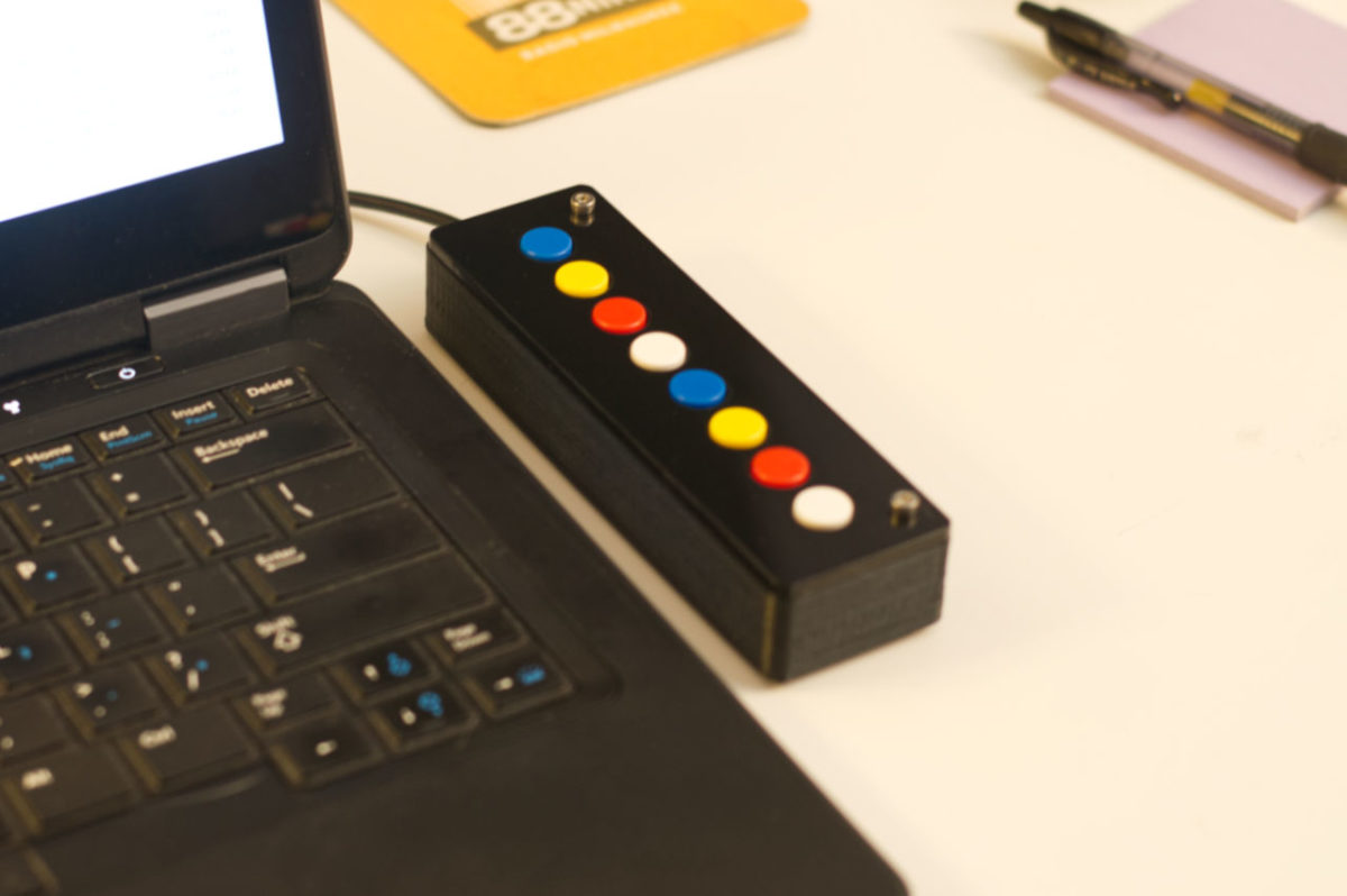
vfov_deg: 18.2
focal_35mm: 75
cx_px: 674
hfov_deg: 27.0
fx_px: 2804
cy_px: 448
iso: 200
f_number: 4
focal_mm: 50
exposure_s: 1/13
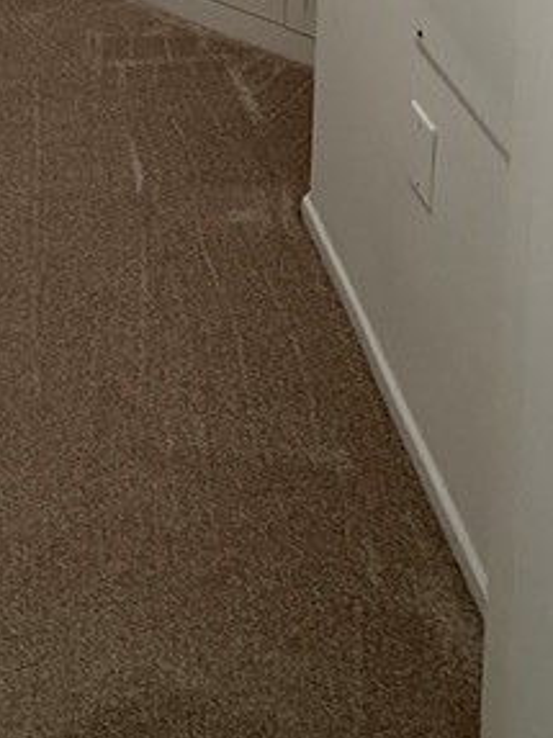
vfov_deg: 26.9
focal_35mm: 50
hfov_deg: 27.8
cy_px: -373
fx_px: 1066
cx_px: 39
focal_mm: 2.22
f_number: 2.2
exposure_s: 1/60
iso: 200
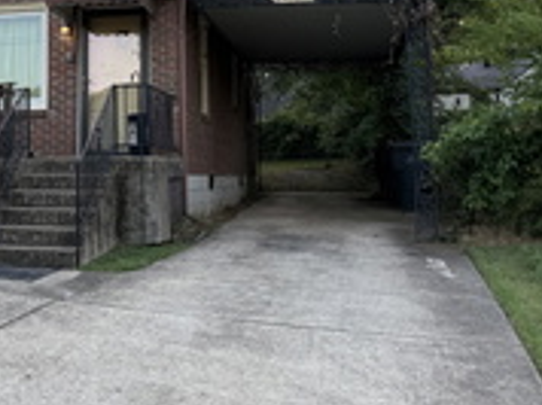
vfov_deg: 26.4
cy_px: 70
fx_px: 844
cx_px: 37
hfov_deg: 33.4
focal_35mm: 54
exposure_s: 1/491
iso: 100
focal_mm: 6.76
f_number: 1.78
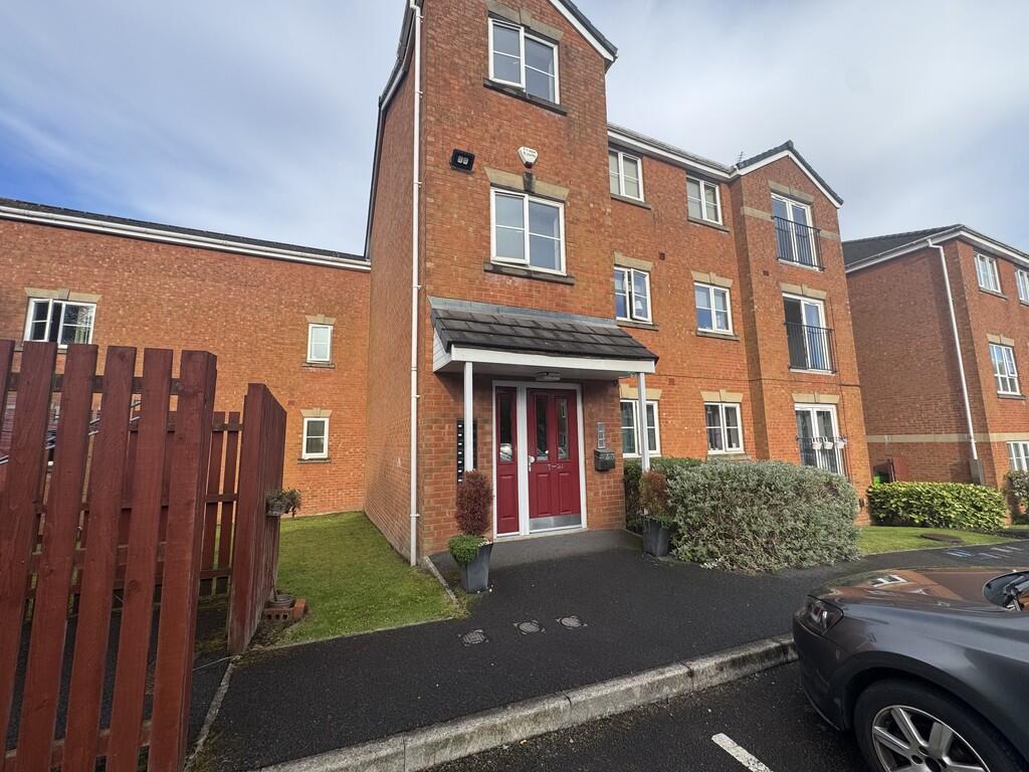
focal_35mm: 14
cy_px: 386
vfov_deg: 85.7
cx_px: 514
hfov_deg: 102.1
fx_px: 416
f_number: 2.2
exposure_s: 1/625
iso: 40
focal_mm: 2.22
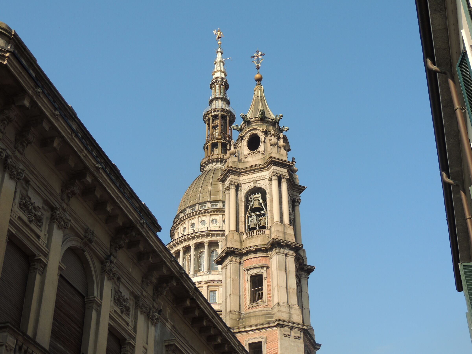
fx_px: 750
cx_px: 236
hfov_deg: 34.9
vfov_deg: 26.6
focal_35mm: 55
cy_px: 177
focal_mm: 9.8
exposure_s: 1/640
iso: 100
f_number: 3.7
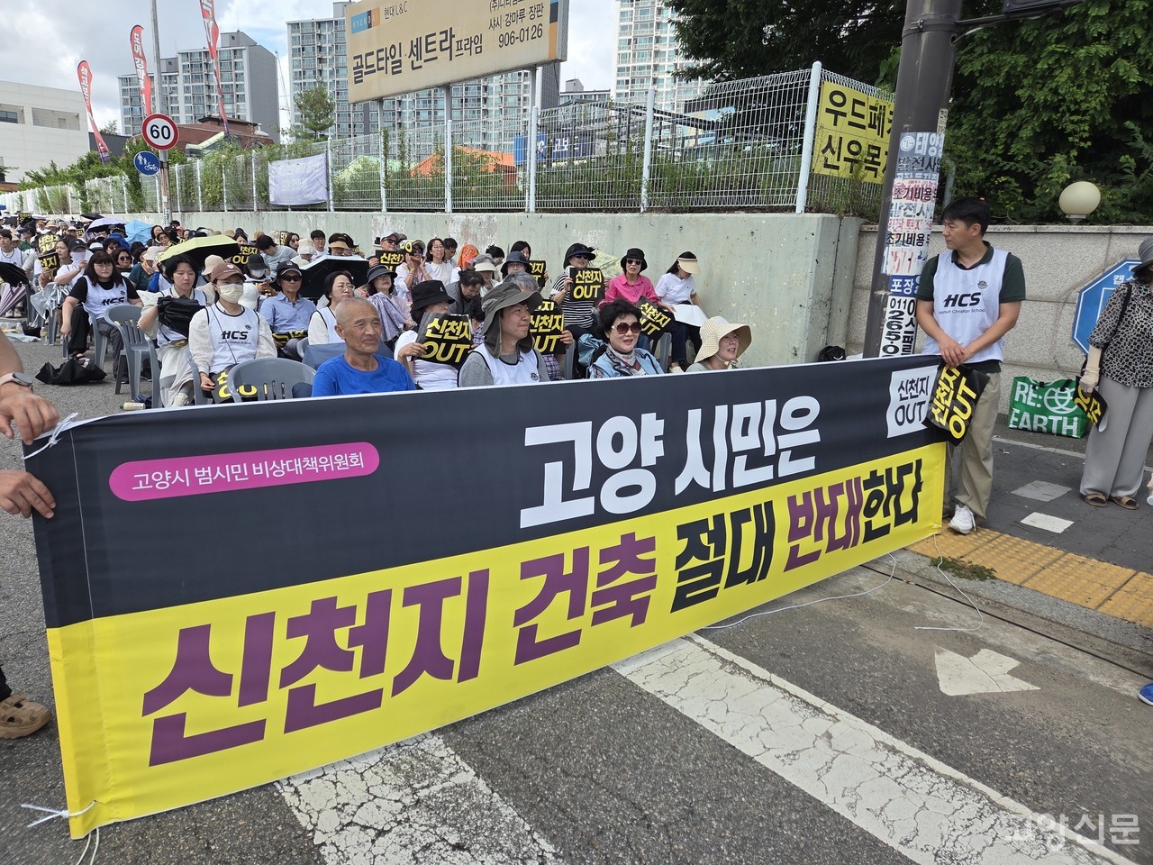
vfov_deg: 58.9
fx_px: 766
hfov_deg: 73.9
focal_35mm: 23
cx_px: 576
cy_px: 432
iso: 80
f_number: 1.8
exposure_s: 1/2723
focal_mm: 5.4
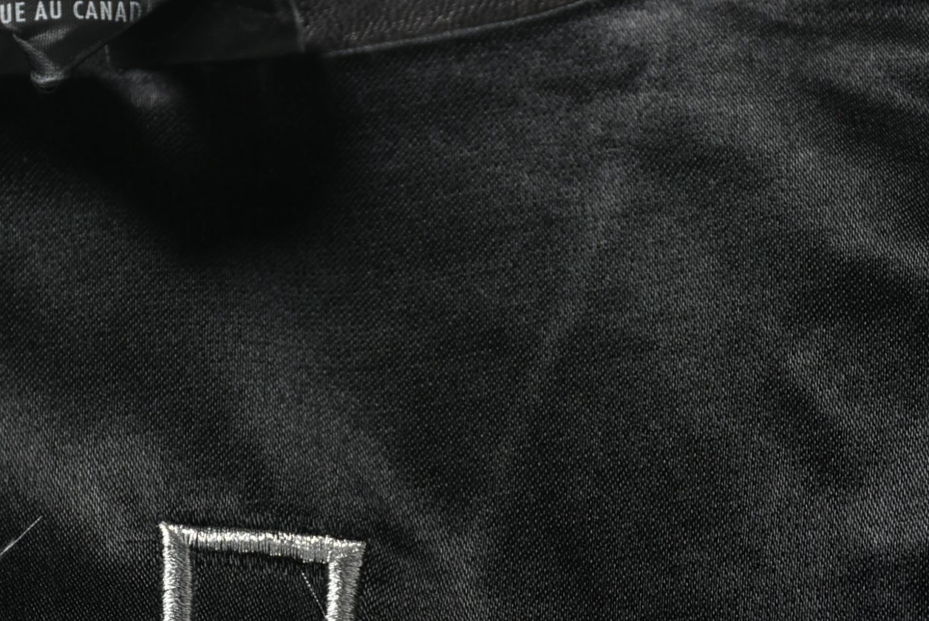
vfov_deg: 5.5
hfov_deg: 8.2
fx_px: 6456
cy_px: 718
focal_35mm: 250
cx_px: 517
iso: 200
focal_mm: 70
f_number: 9
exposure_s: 1/125
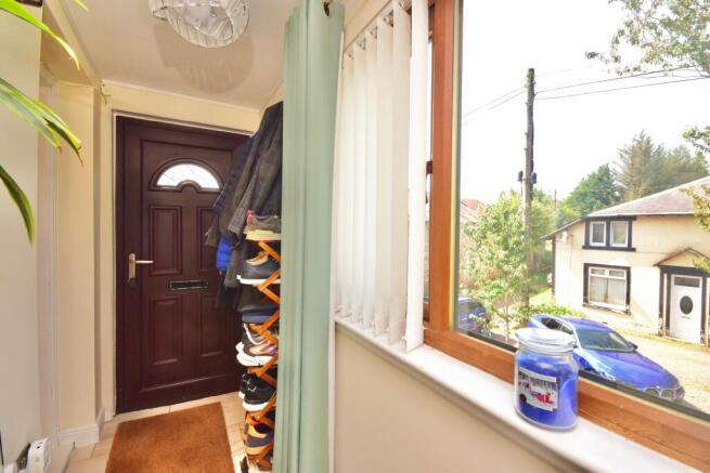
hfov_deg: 100.4
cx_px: 355
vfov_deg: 77.4
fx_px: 296
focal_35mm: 15
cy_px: 236
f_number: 10
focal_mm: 10
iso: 800
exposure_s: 1/100
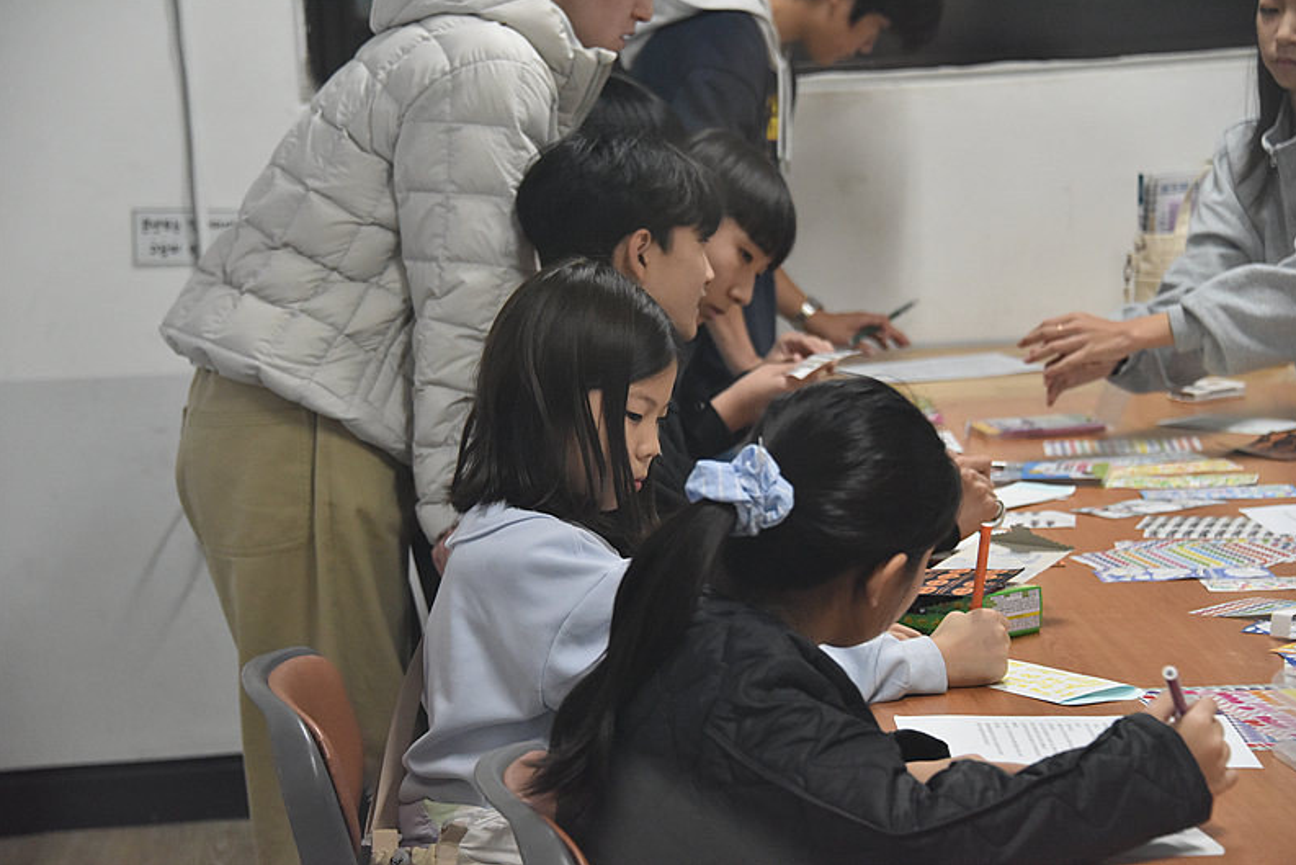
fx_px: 4068
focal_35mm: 113
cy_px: 431
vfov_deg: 12.1
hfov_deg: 18.1
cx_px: 650
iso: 3600
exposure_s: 1/125
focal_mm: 112
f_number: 5.6
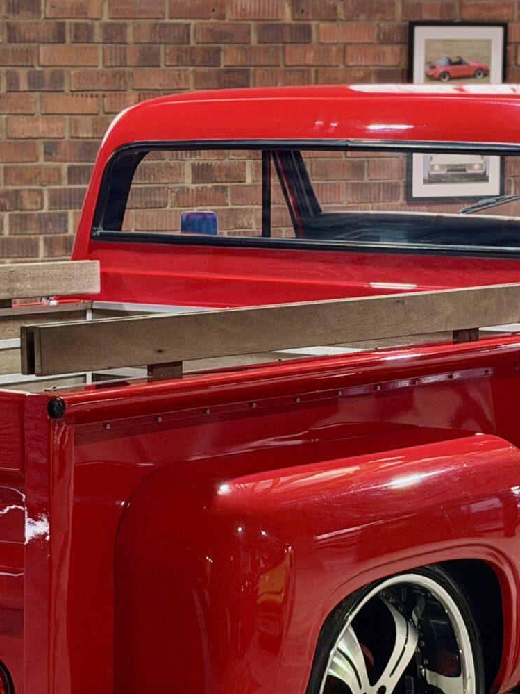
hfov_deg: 12.0
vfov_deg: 16.0
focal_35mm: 123
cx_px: 269
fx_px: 2464
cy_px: 367
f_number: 1.78
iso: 250
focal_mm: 6.76
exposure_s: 1/33
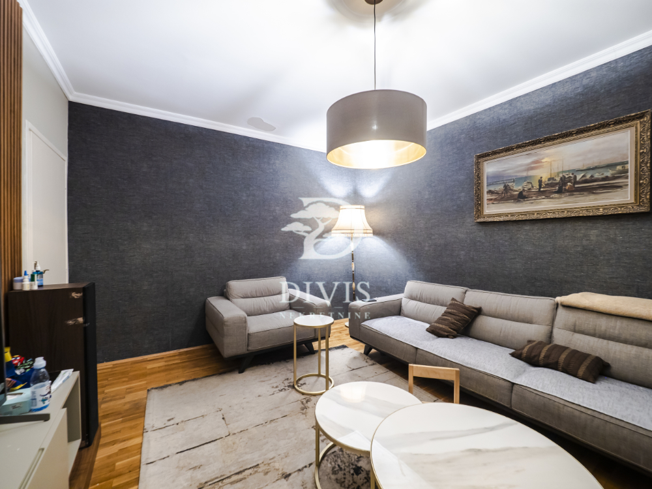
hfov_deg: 102.1
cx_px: 326
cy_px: 244
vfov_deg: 85.7
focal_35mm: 14
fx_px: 264
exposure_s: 1/3.33
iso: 400
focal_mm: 7
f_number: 4
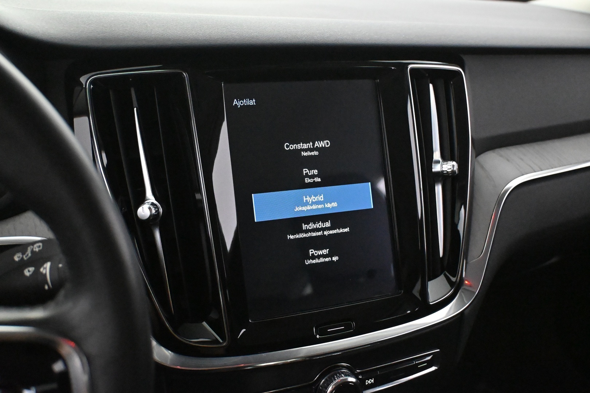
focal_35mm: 40
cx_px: 295
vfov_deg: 33.6
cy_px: 196
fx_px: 651
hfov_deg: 48.7
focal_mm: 26.5
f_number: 4.5
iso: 12800
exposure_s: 1/125
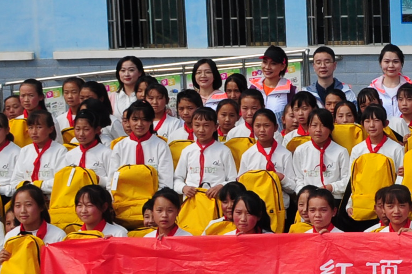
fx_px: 1212
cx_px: 547
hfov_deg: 17.9
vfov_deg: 12.9
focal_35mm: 106
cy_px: 143
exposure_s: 1/200
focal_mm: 17
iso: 200
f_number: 9
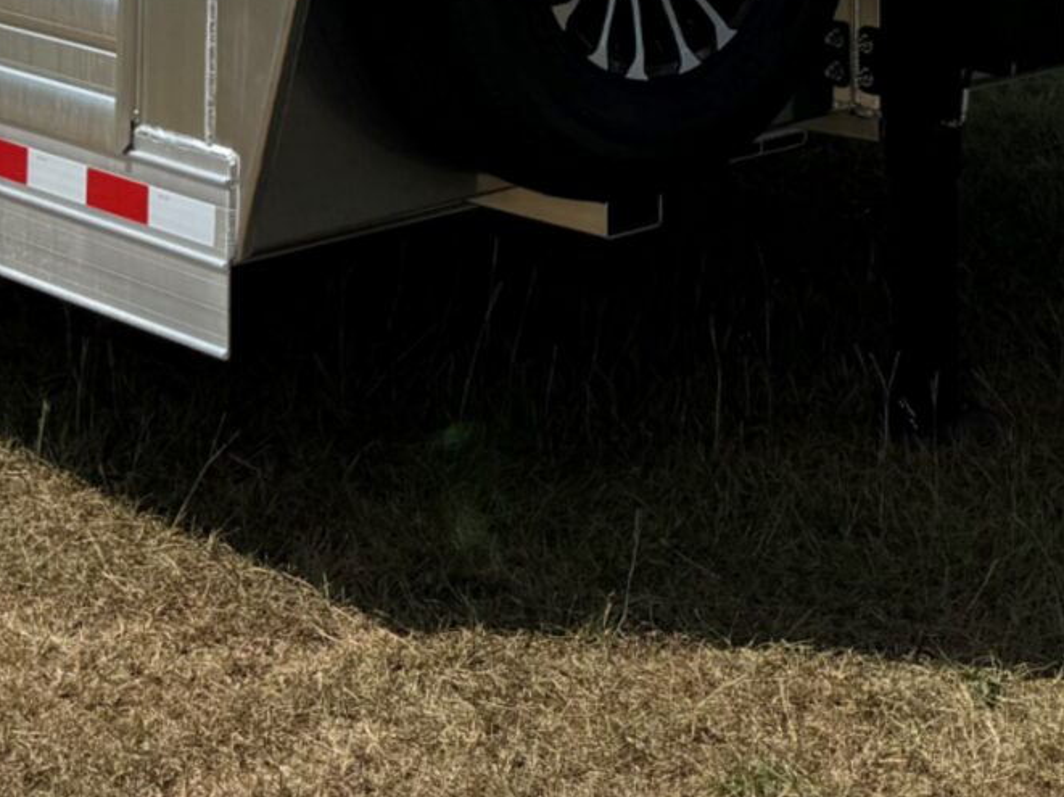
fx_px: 2857
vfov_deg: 14.1
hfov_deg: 20.8
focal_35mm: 93
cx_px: 861
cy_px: -642
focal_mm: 6.76
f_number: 1.78
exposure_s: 1/9009
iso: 80
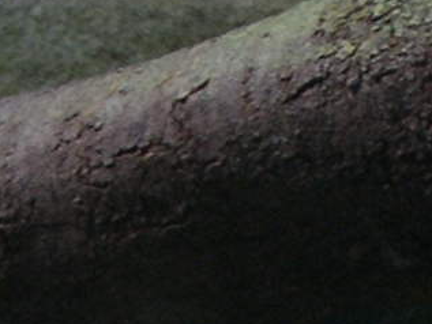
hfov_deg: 4.1
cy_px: 916
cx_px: 531
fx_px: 6067
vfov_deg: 3.0
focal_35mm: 486
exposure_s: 1/28
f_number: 4
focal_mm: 16.3
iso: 100
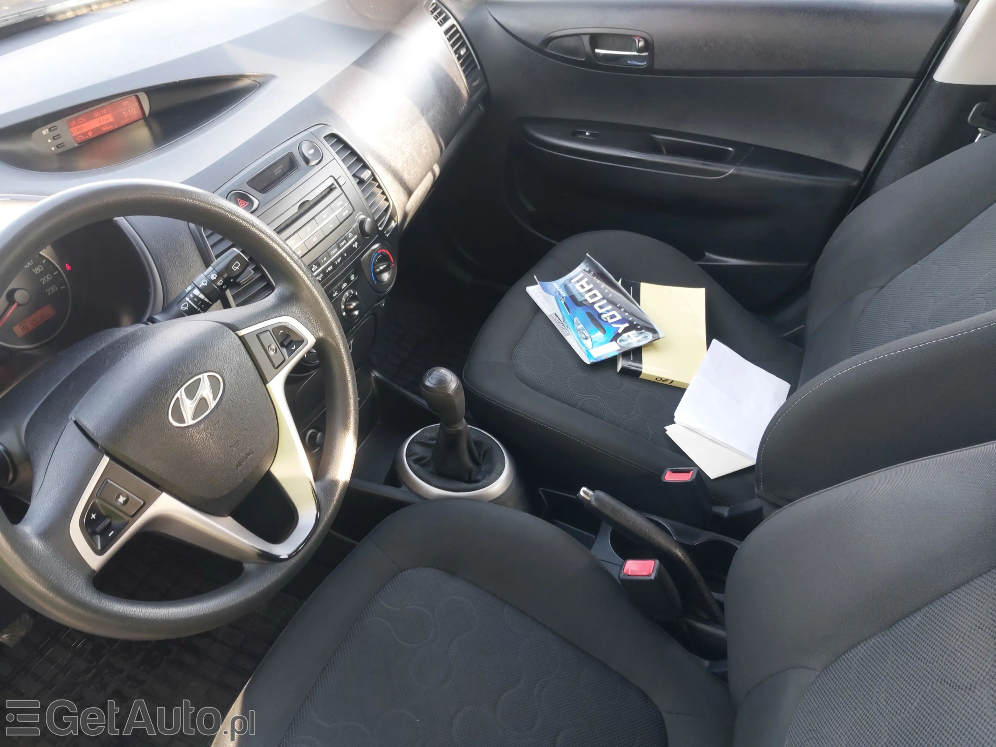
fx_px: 863
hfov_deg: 60.0
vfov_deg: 46.8
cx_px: 498
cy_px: 374
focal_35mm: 30
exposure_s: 1/60
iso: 80
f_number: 1.8
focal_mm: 4.6
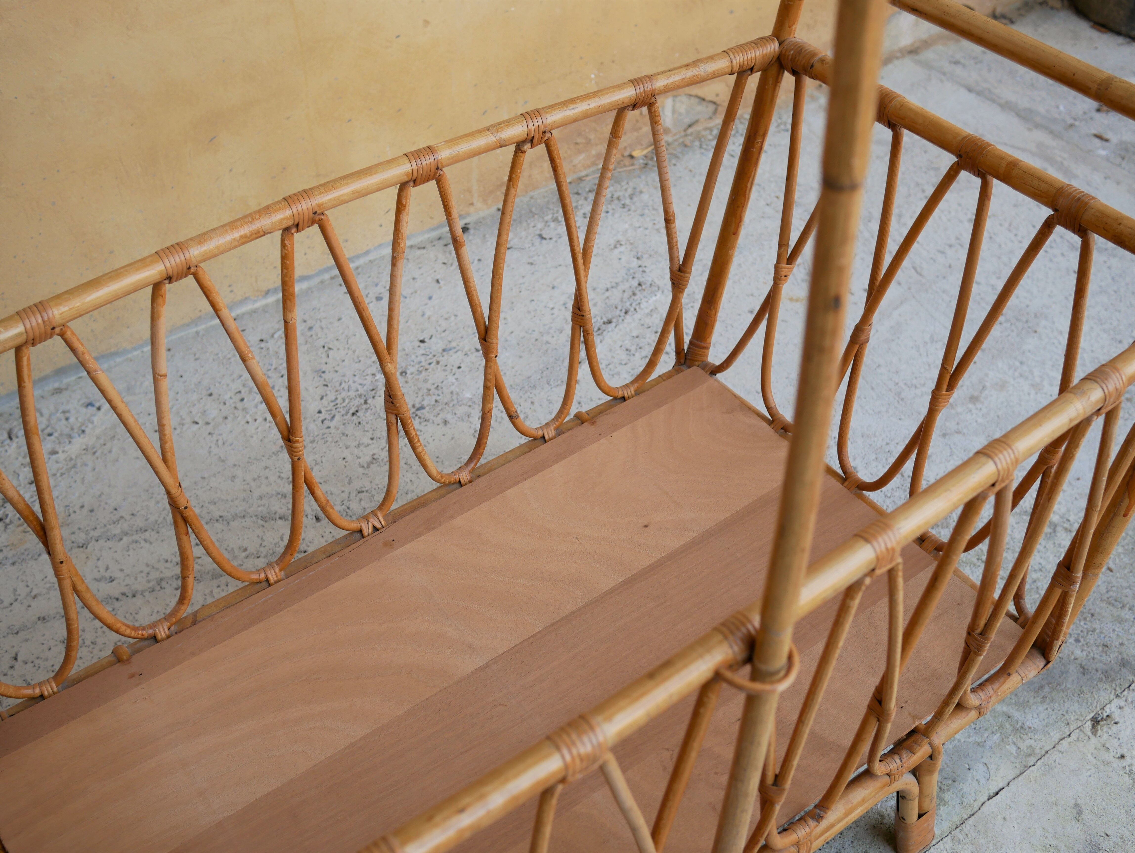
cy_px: 426
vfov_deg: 36.0
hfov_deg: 46.8
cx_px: 568
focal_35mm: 40
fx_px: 1312
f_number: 2.8
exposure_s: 1/250
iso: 200
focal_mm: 20
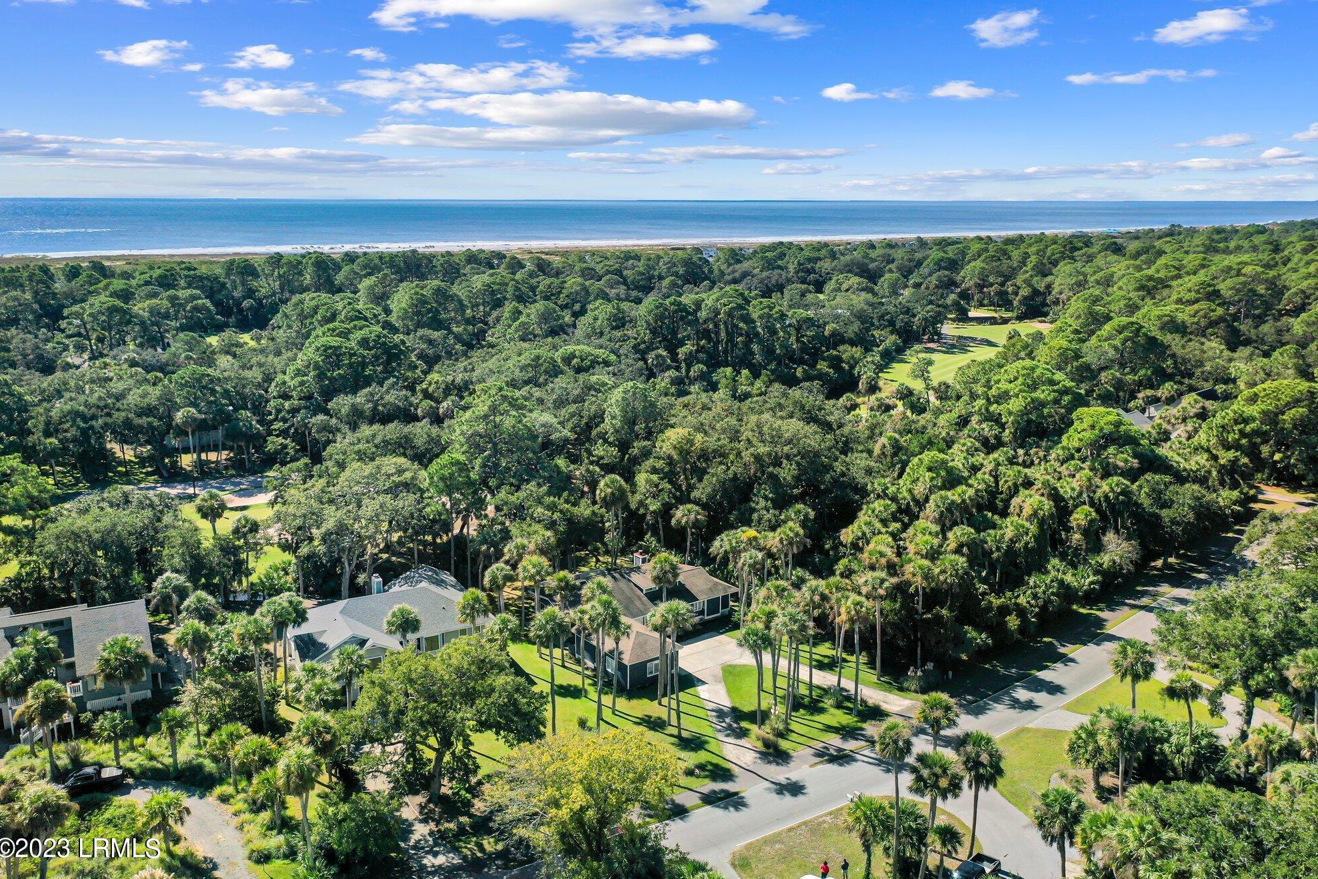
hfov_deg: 63.7
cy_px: 434
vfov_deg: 45.0
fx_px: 1062
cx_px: 675
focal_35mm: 29
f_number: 2.8
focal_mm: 10.26
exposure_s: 1/2500
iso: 100
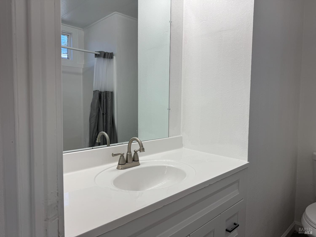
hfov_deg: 71.6
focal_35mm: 24
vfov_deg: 56.8
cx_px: 158
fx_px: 219
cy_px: 118
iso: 80
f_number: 1.78
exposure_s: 1/445
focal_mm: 6.76
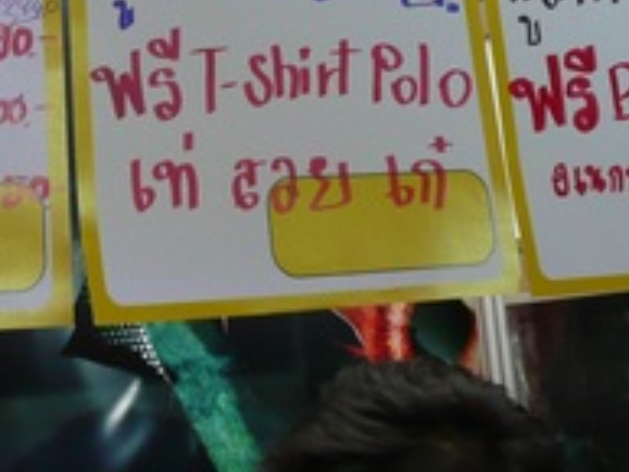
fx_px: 1582
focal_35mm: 87
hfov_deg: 22.3
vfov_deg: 16.5
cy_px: -46
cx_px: 173
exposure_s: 1/25
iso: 200
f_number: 3.3
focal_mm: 4.6
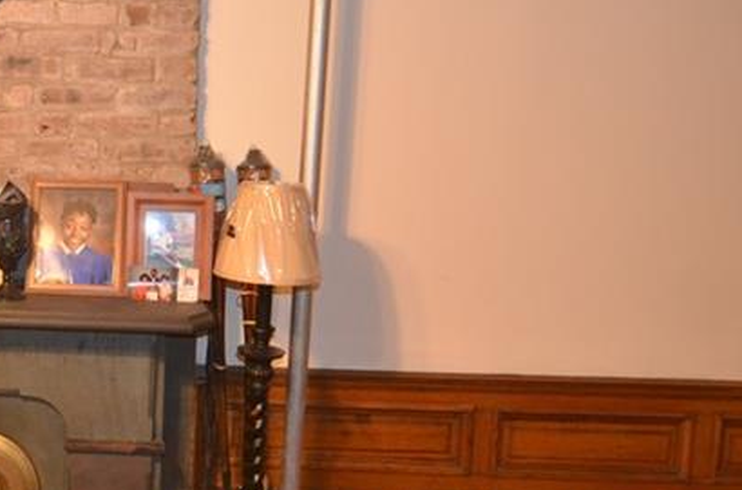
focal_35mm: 41
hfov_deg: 42.2
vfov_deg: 32.3
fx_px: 848
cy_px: 231
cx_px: 34
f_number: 2.8
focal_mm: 11
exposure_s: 1/60
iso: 800
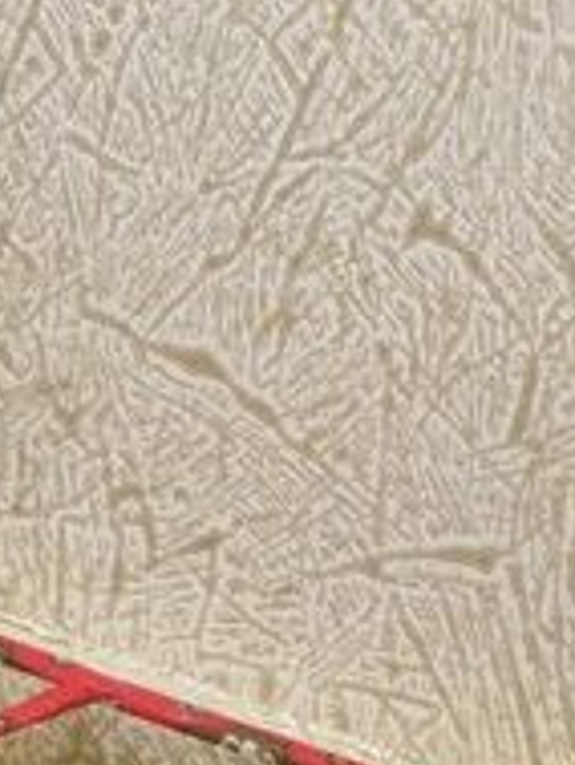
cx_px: -249
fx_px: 3584
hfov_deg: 9.0
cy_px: 814
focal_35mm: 162
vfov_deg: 12.0
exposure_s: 1/60
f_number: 4
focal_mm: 6.1
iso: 100
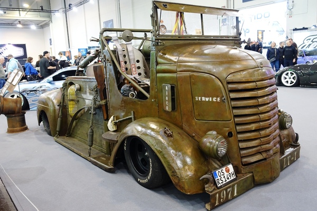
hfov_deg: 58.7
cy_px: 106
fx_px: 282
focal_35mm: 32
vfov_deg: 41.1
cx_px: 158
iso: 500
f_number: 2.5
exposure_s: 1/40
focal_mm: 11.56
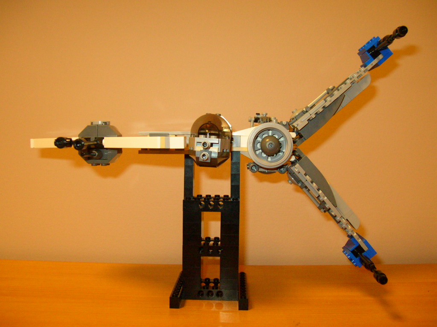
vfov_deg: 39.7
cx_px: 218
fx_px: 454
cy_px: 164
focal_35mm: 36
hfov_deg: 51.4
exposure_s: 1/30
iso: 200
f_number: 2.7
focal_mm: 6
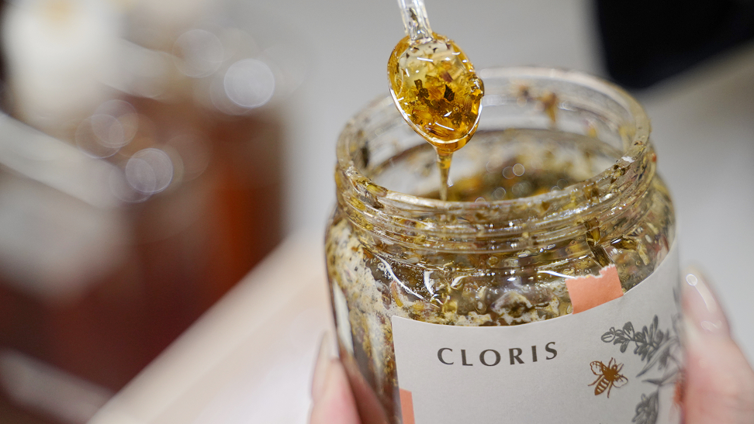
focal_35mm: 97
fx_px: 1940
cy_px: 116
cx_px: 457
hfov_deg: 22.0
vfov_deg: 12.5
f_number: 3.2
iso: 1600
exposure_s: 1/80
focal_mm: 75
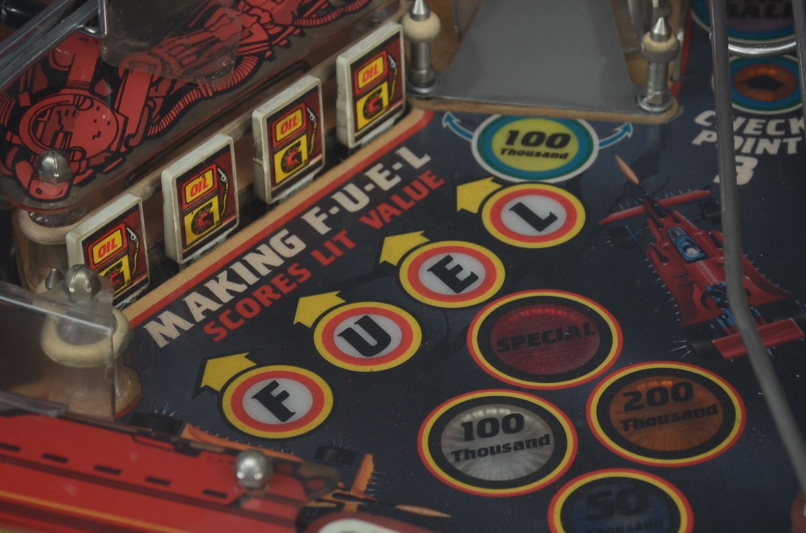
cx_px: 457
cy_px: 302
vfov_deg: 8.5
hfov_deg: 12.8
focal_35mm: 161
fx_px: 3597
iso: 250
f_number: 5.6
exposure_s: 1/60
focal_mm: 70
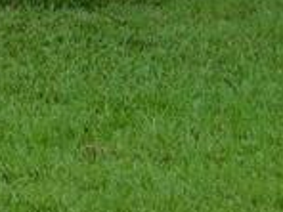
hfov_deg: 7.8
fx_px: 2036
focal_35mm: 249
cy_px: -264
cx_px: -113
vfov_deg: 5.8
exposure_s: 1/640
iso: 125
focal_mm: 6.3
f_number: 3.5
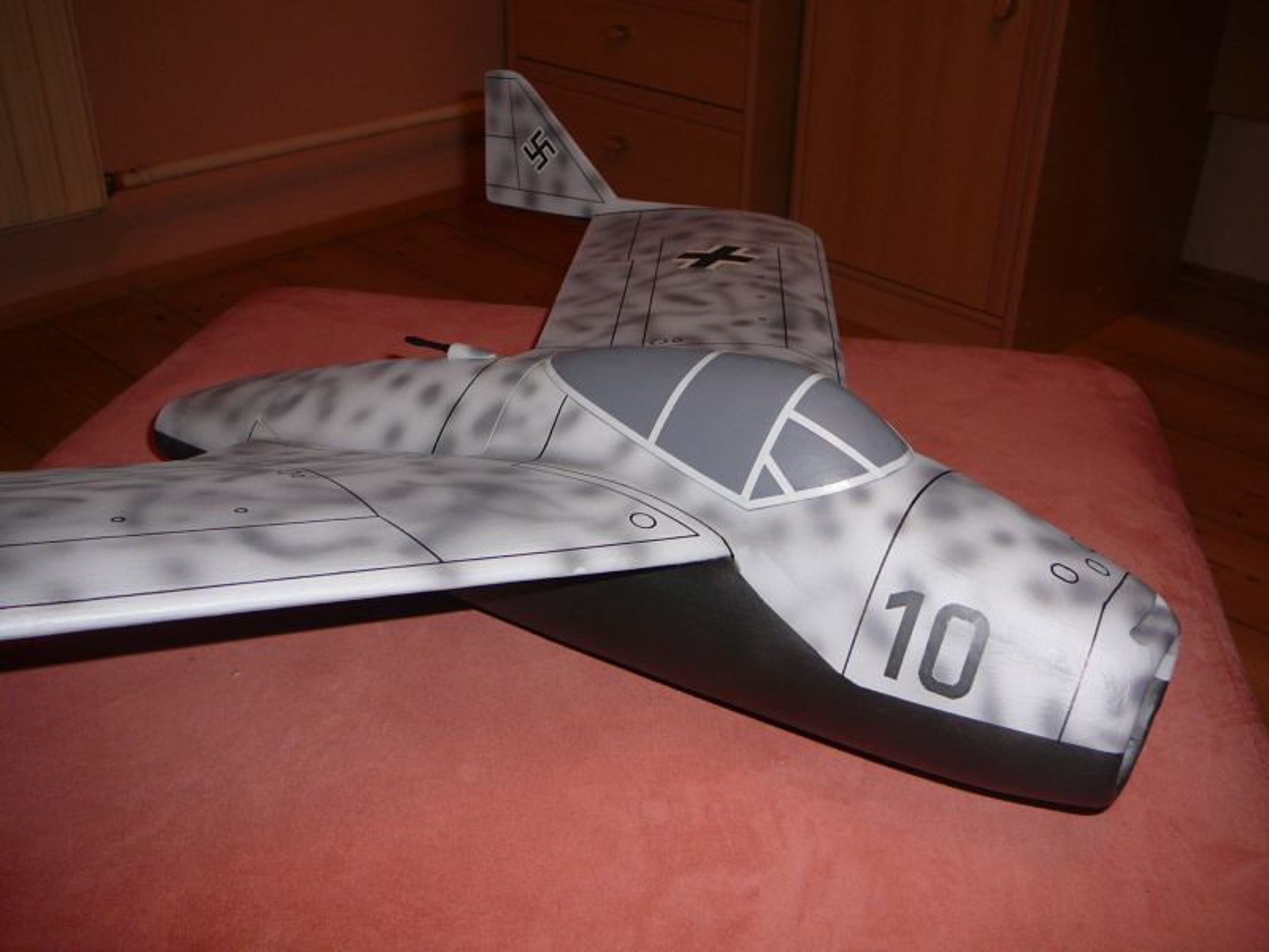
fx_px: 1283
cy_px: 476
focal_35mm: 35
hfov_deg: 52.6
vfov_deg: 40.7
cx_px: 634
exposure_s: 1/30
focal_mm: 5.2
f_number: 2.8
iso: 100
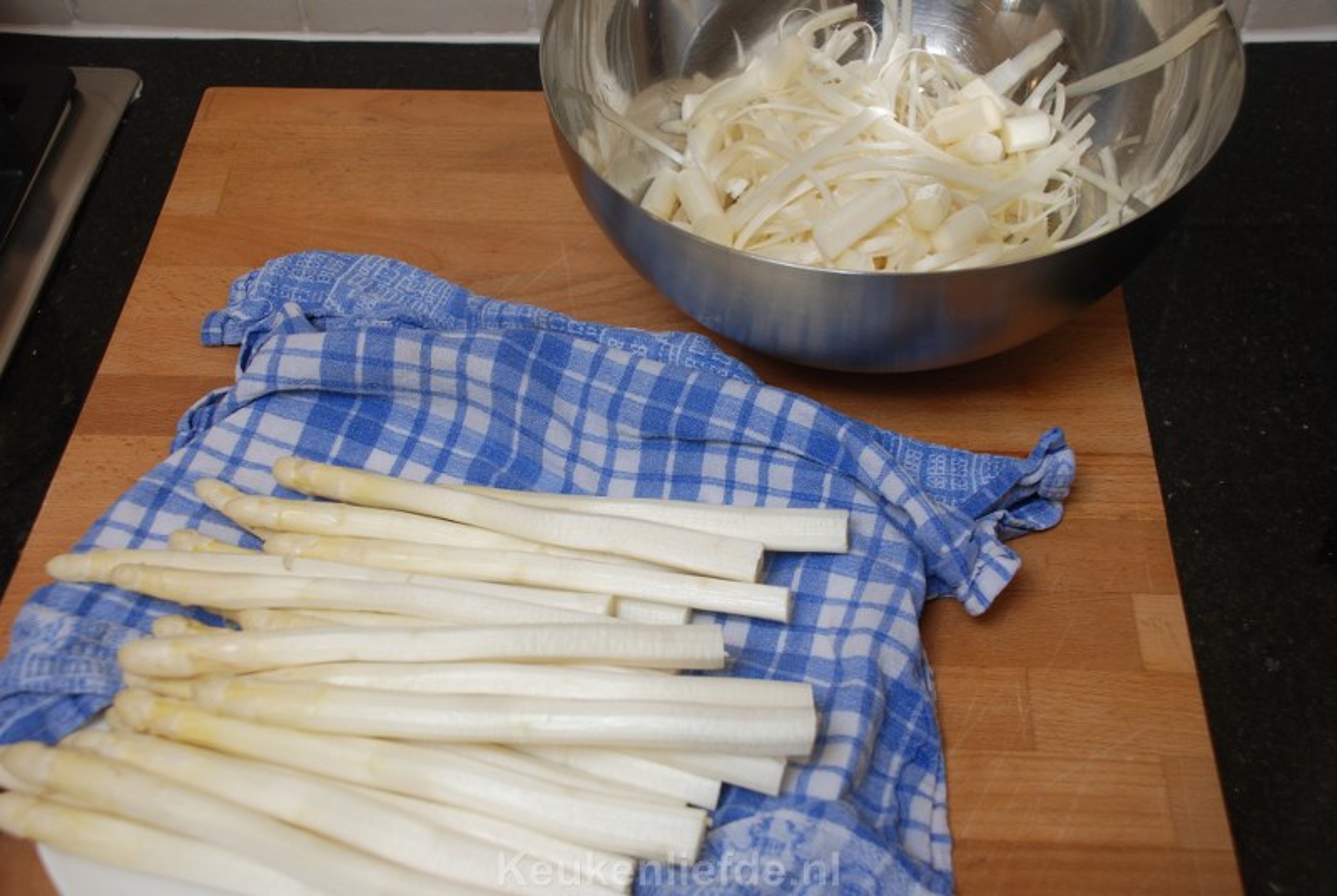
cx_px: 668
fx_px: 1562
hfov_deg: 46.3
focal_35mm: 42
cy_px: 448
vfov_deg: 32.0
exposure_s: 1/80
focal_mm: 28
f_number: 4.5
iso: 160
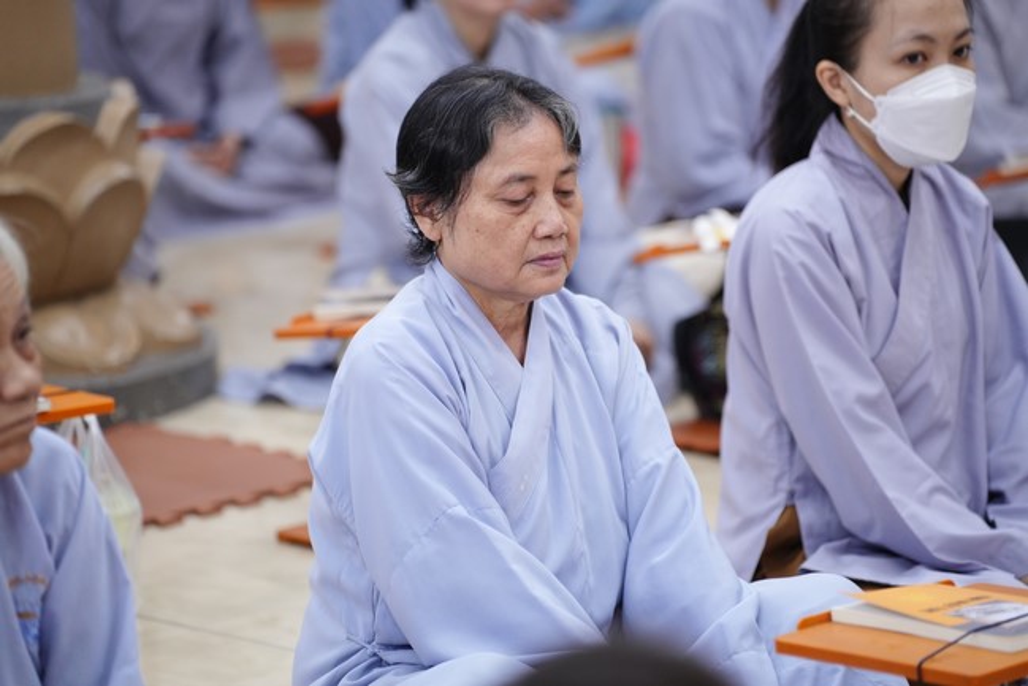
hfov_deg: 14.8
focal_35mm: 139
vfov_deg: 9.9
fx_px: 3970
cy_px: 343
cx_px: 514
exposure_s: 1/100
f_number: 2.8
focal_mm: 139
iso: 2500
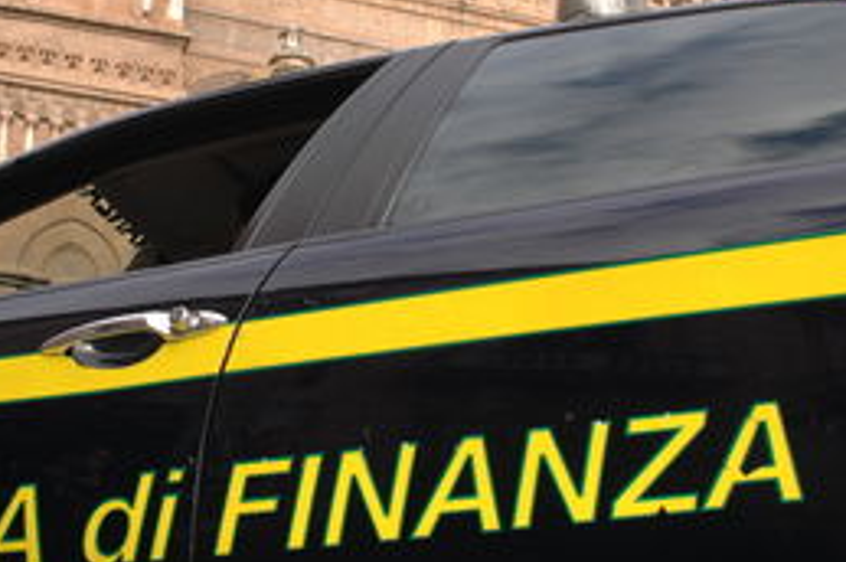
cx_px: 255
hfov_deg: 27.5
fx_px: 1713
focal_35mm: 73
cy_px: 181
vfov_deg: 18.6
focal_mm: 28
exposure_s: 1/500
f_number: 8
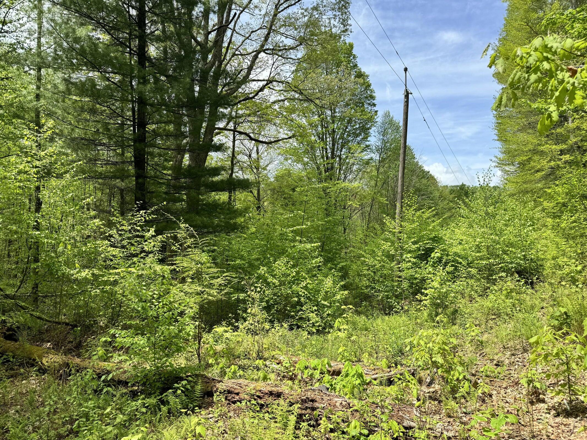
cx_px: 294
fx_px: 407
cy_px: 220
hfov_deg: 71.6
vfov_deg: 56.8
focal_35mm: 24
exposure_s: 1/2604
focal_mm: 6.76
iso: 80
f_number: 1.78
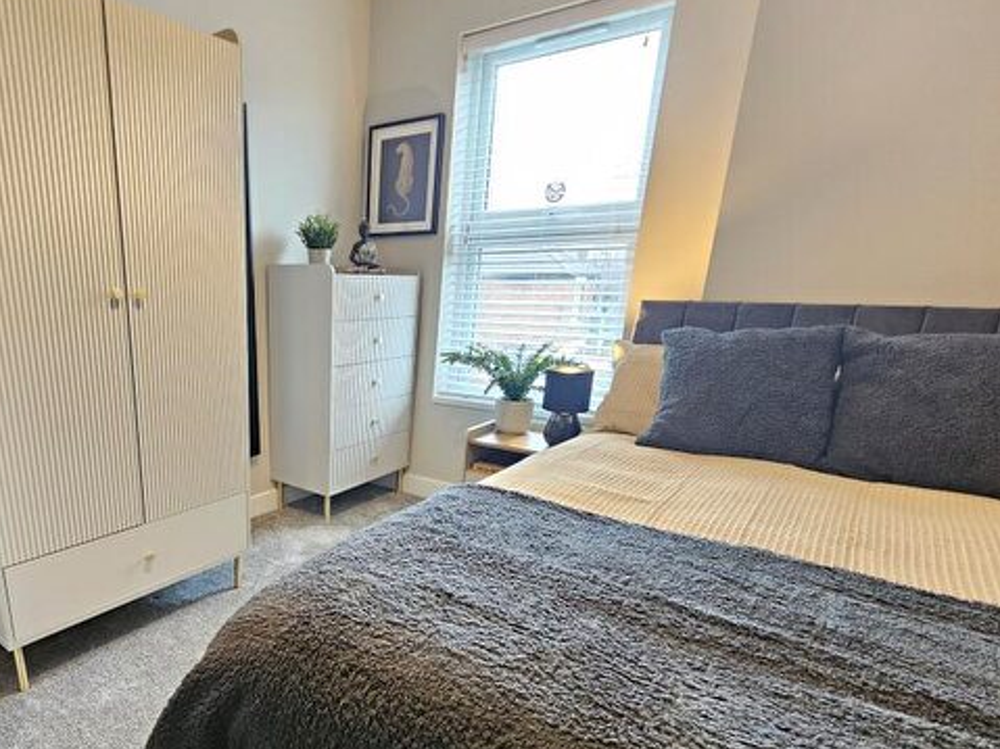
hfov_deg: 81.7
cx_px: 330
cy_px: 496
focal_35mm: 19
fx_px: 549
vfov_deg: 66.9
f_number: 2.2
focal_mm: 2.2
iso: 500
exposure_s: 1/33
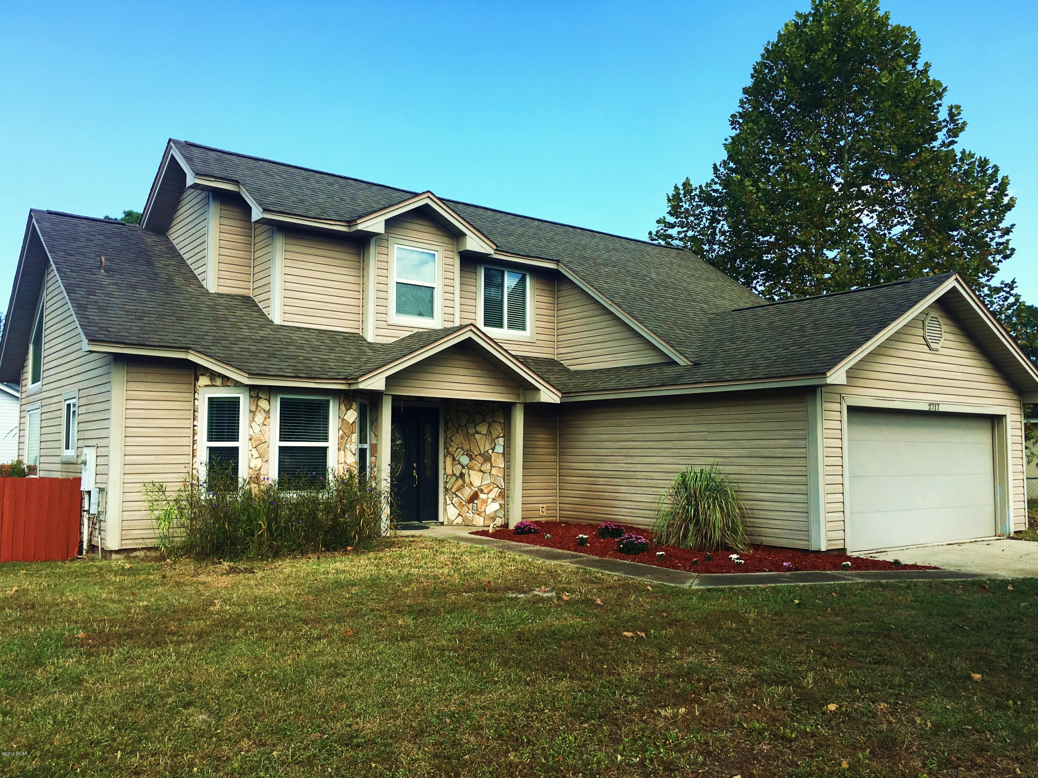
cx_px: 519
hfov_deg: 61.7
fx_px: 870
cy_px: 389
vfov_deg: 48.2
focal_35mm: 29
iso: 25
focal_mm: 4.15
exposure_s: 1/777
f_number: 2.2
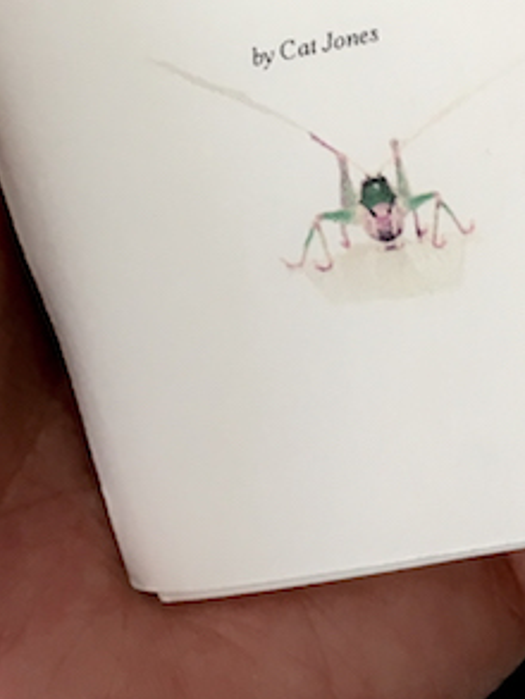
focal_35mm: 95
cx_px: 305
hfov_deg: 15.6
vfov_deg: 19.8
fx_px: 1920
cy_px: -62
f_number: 2.2
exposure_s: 1/35
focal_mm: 4.15
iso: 80
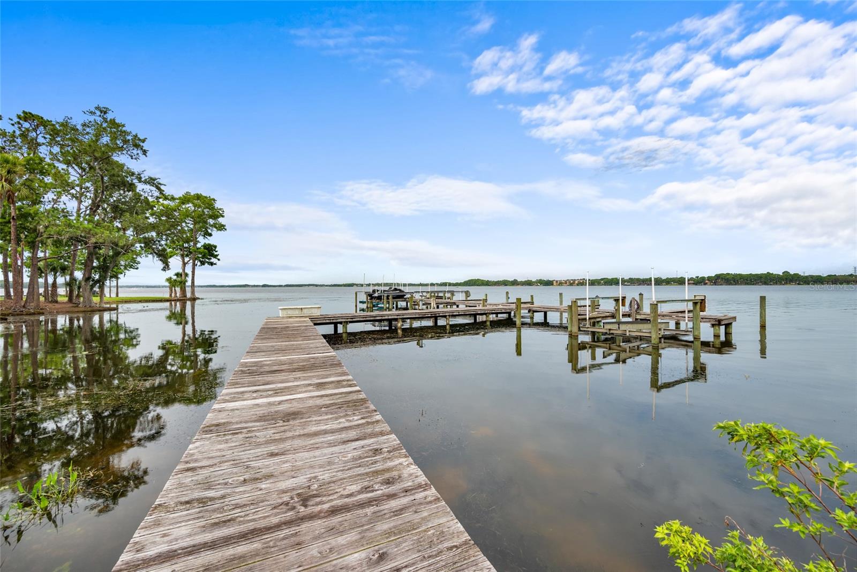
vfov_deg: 81.2
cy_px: 286
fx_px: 333
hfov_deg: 104.2
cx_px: 428
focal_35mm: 14
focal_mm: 14
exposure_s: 1/2000
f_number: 6.3
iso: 250
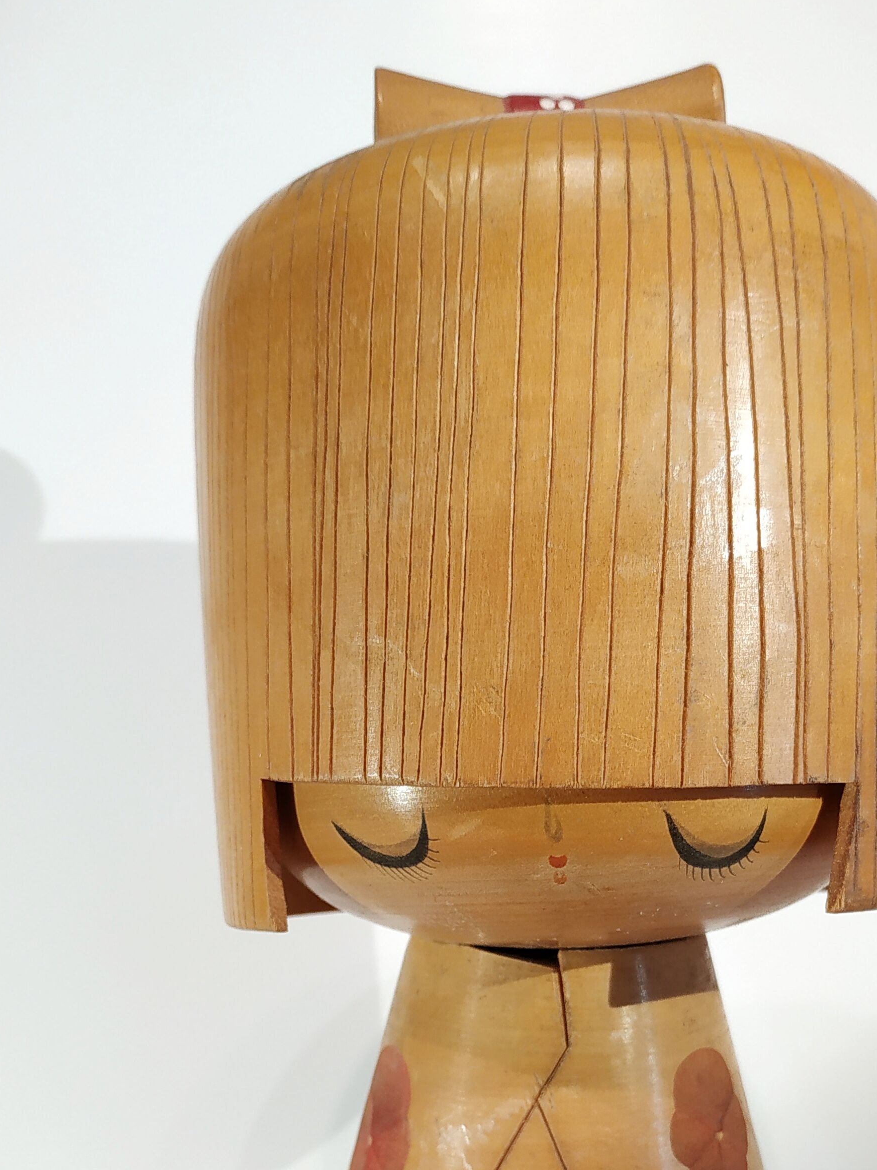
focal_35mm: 41
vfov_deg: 43.6
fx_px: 1385
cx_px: 563
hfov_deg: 34.9
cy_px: 938
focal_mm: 3.94
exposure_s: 1/50
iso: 160
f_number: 1.9
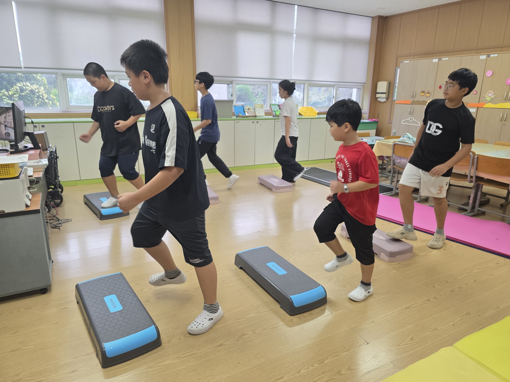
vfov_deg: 58.9
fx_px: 339
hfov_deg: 73.9
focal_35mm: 23
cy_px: 191
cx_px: 255
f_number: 1.7
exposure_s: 1/120
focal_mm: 6.3
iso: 125
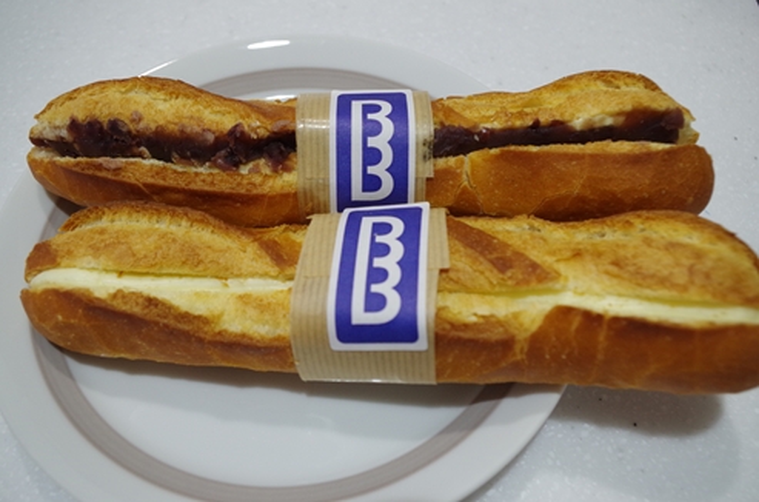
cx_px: 380
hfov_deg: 59.0
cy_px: 251
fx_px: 670
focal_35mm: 32
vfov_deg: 41.0
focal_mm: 21.25
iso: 800
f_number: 5
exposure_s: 1/50
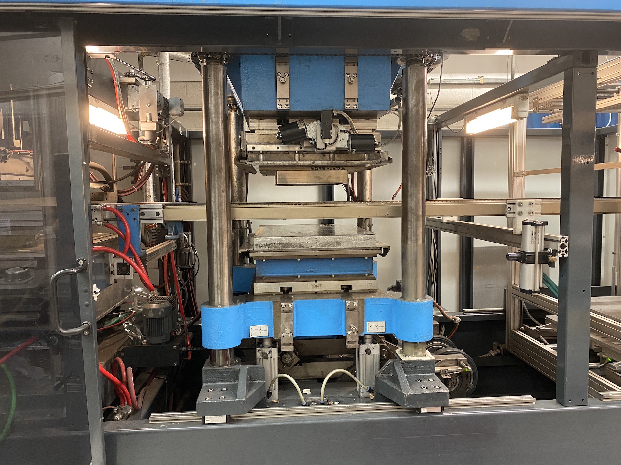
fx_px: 466
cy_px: 232
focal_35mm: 26
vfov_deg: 53.1
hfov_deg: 67.3
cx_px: 310
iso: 400
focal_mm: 4.25
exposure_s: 1/33
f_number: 1.8
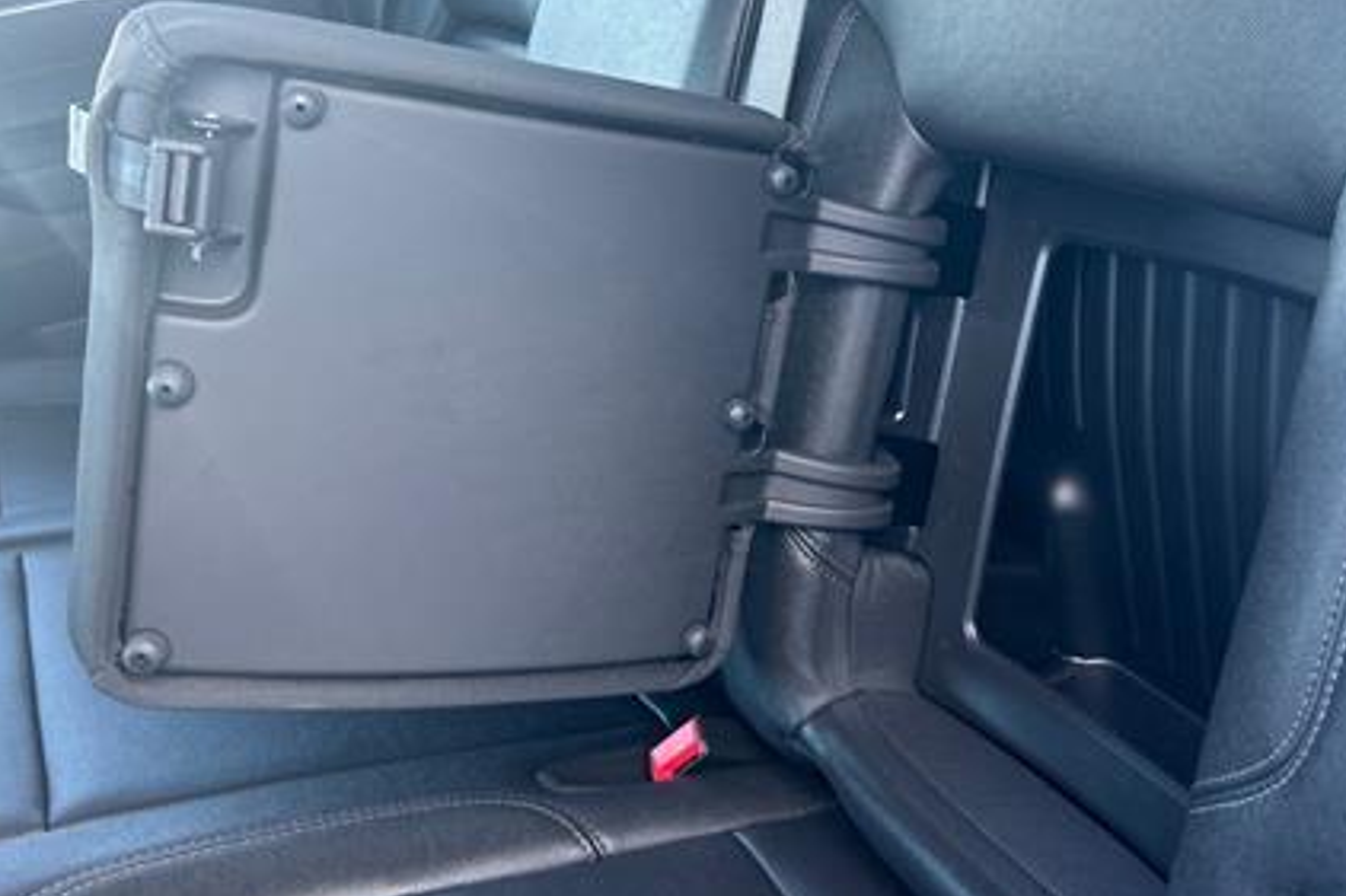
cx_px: 960
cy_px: 373
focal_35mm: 41
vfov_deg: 32.5
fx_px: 1532
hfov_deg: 46.2
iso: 125
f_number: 1.5
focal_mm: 5.7
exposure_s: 1/61
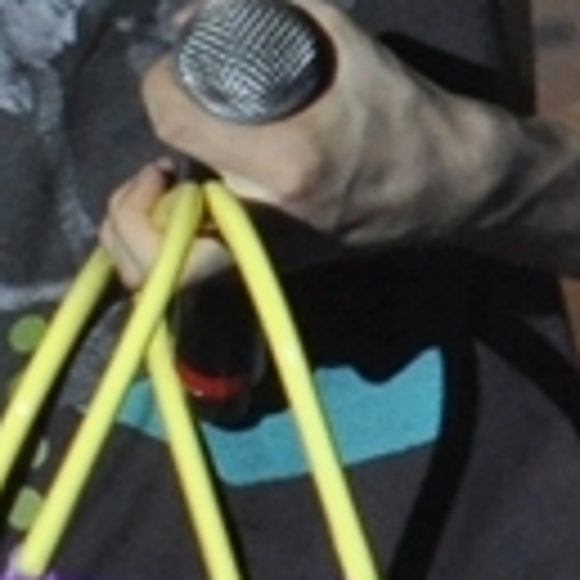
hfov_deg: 0.7
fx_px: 50500
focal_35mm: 2664
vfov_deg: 0.7
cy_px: 279
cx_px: 121
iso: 800
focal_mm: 300
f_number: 5.6
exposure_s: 1/320
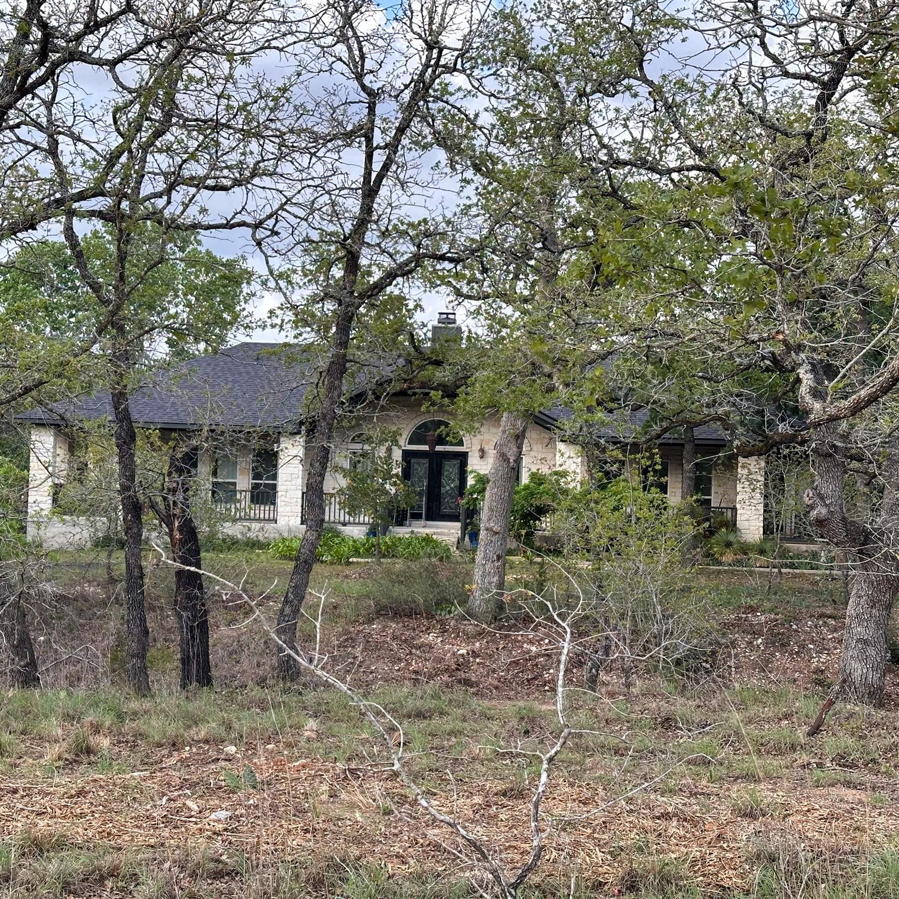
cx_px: 322
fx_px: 1675
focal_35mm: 57
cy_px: 450
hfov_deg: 29.9
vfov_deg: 30.0
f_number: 1.8
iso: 64
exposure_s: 1/800
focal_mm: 6.86
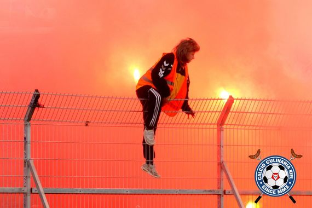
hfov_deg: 19.5
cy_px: 104
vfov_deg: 13.0
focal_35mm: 105
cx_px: 156
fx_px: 910
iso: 500
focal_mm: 70
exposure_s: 1/250
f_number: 10
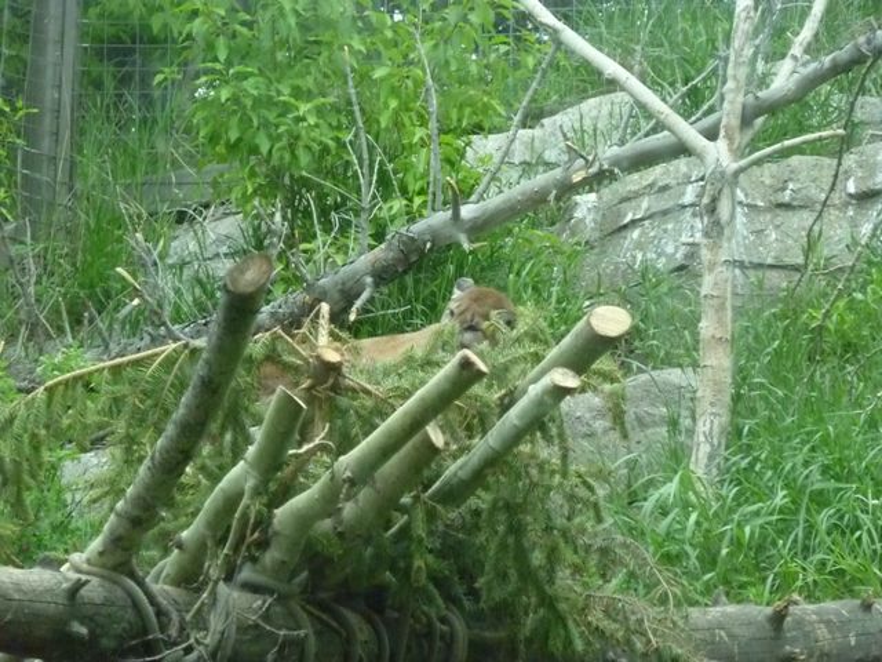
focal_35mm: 200
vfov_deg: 7.4
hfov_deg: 9.9
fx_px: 5096
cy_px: 331
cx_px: 441
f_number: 5.9
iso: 1600
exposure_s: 1/500
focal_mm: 36
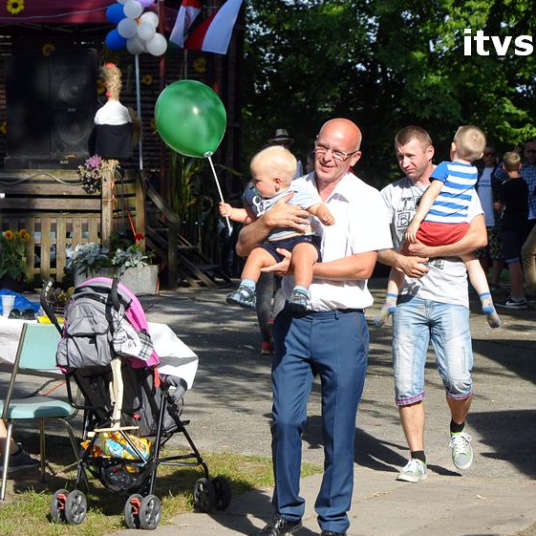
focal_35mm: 135
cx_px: 317
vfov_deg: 12.9
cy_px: 268
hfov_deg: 12.9
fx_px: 2365
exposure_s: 1/800
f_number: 8
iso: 640
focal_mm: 70
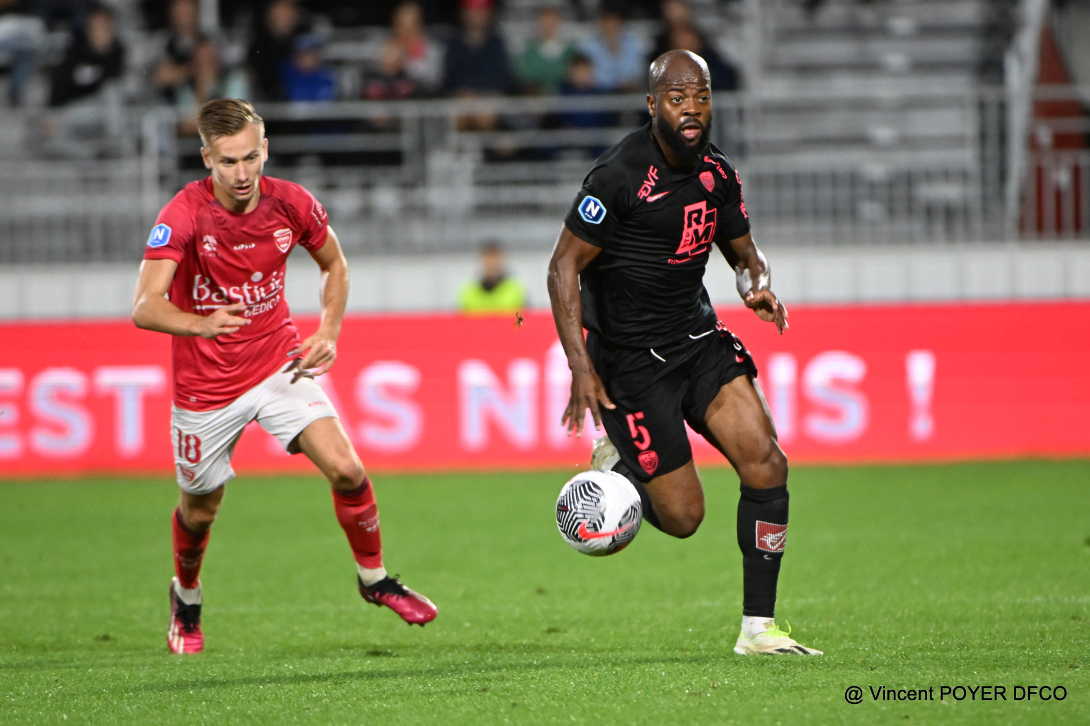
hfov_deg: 3.4
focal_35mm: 600
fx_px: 18161
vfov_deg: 2.3
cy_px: 363
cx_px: 545
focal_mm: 400
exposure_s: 1/640
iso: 4000
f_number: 4
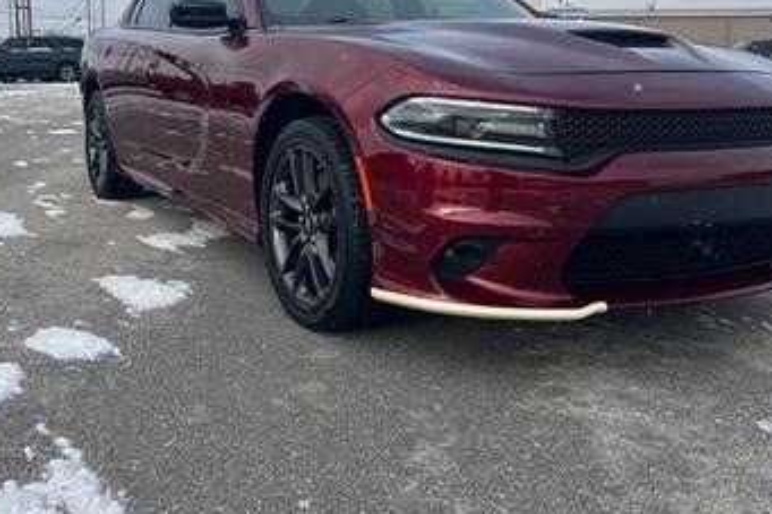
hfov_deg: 48.3
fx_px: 857
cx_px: 326
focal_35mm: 40
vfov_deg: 33.0
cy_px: 165
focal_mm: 5.7
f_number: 1.5
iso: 50
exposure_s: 1/2299
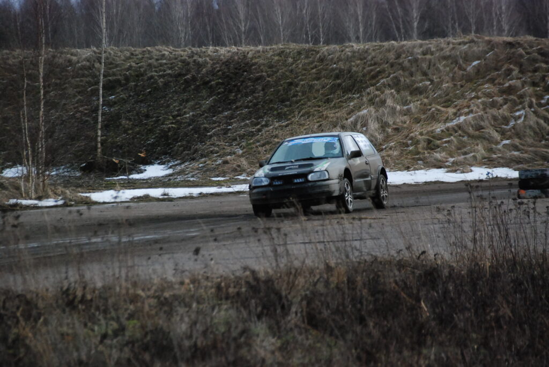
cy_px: 184
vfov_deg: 5.0
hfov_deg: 7.4
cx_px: 274
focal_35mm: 278
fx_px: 4236
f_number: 6.3
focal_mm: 185
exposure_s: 1/2500
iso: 1600
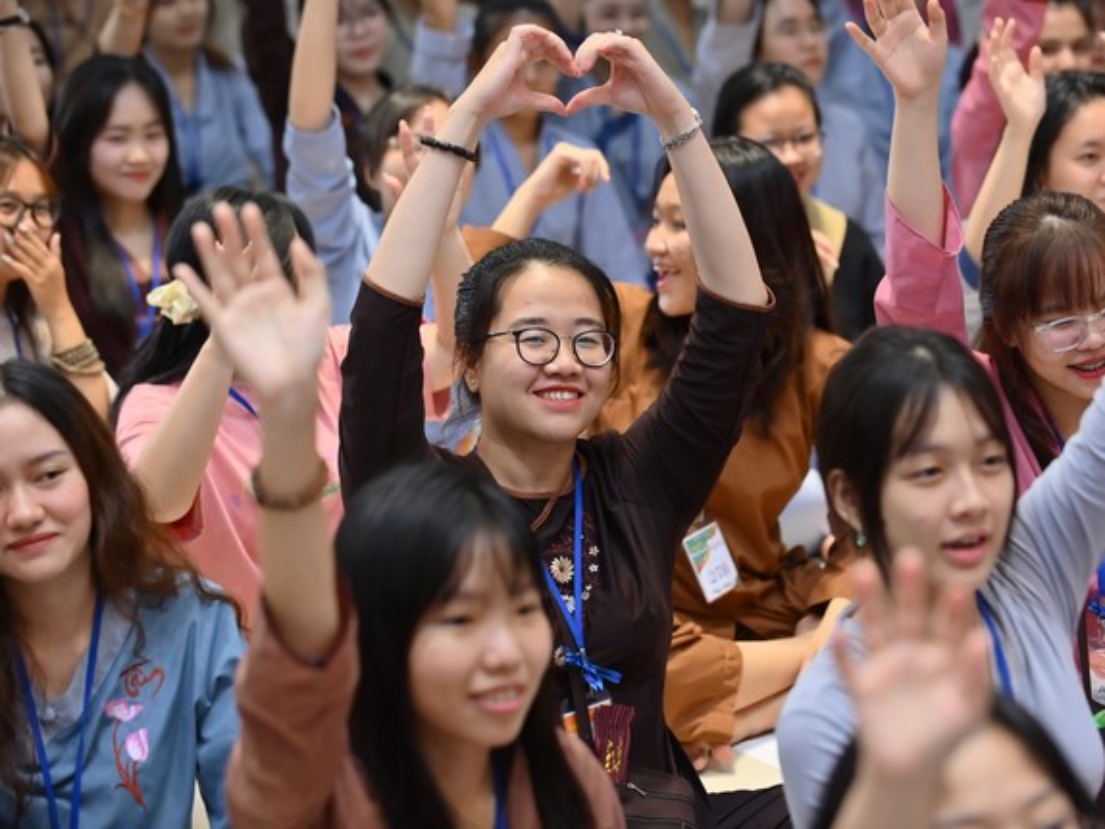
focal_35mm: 111
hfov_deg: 17.7
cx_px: 589
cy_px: 414
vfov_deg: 13.4
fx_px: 3545
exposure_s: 1/160
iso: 1000
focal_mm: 102
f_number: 3.5
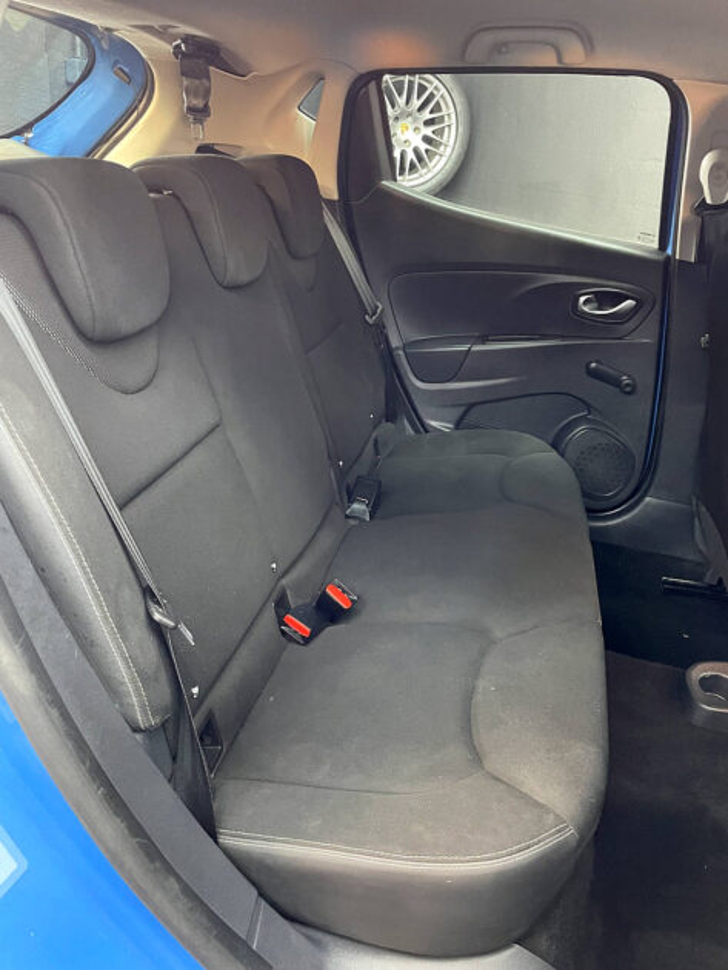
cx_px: 364
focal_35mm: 26
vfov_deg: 67.3
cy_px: 485
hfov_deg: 53.1
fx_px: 729
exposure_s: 1/33
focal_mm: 4.2
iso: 640
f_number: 1.6
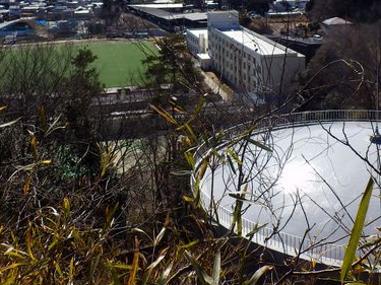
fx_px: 704
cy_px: 8
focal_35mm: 64
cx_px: 206
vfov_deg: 22.2
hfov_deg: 30.3
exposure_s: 1/160
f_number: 8.8
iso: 80
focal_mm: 5.3
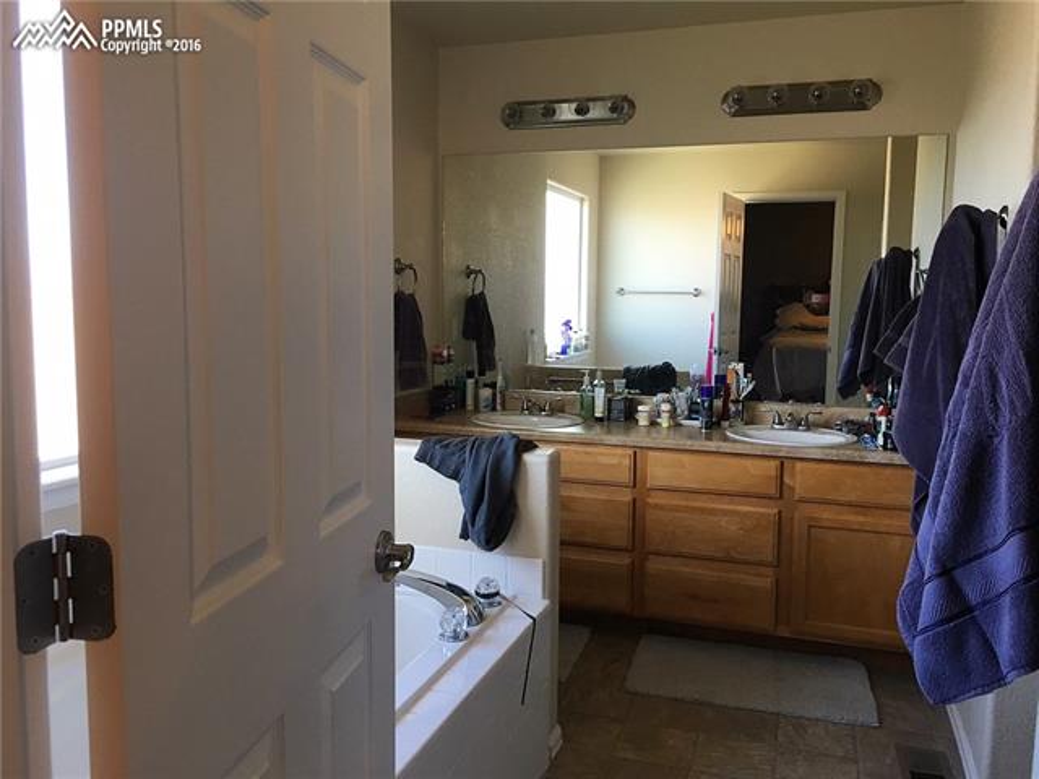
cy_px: 390
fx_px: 870
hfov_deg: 61.7
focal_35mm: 29
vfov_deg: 48.2
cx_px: 520
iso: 40
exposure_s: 1/30
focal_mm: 4.15
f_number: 2.2
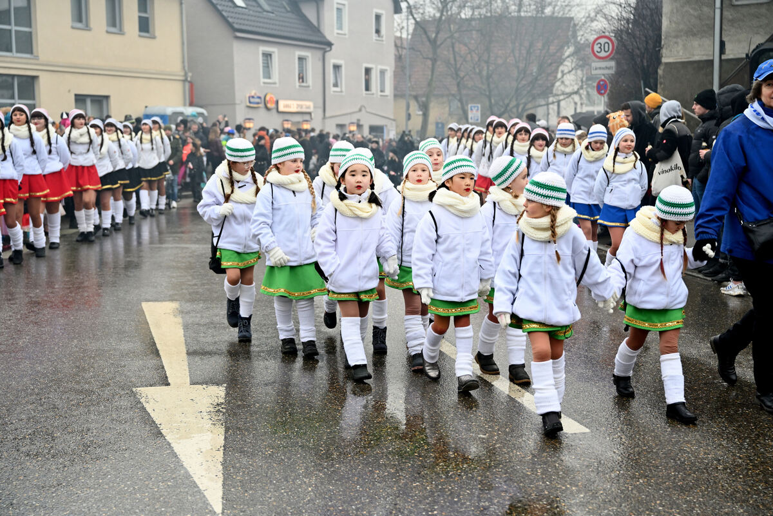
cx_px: 386
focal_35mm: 47
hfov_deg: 41.9
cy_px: 258
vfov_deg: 28.6
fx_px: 1009
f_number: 3.5
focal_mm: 47
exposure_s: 1/640
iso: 800
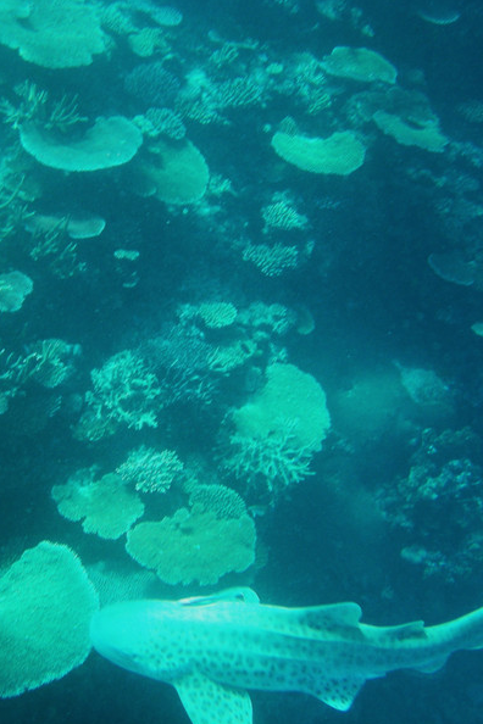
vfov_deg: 40.3
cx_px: 132
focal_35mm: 49
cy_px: 363
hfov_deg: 27.2
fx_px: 986
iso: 64
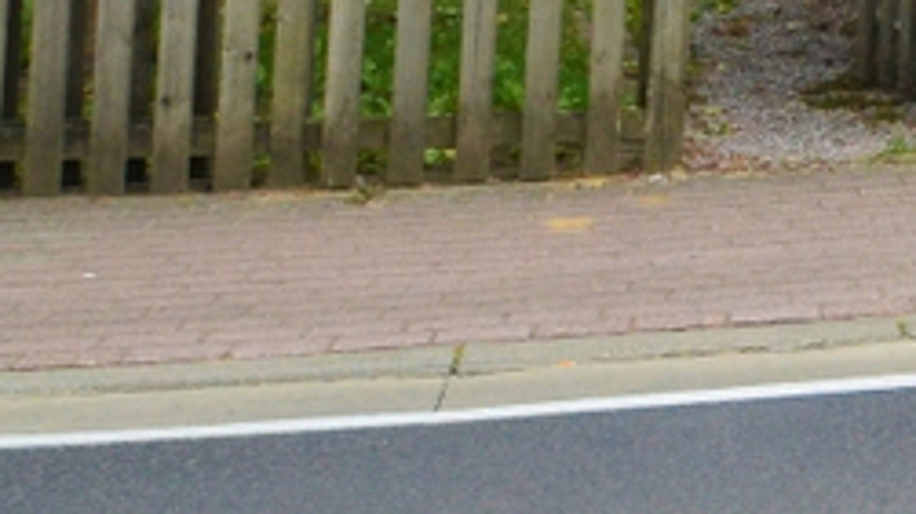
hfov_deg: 15.6
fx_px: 2666
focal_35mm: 110
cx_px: 1825
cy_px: -725
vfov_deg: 9.7
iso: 400
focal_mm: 13
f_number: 11
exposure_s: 1/400
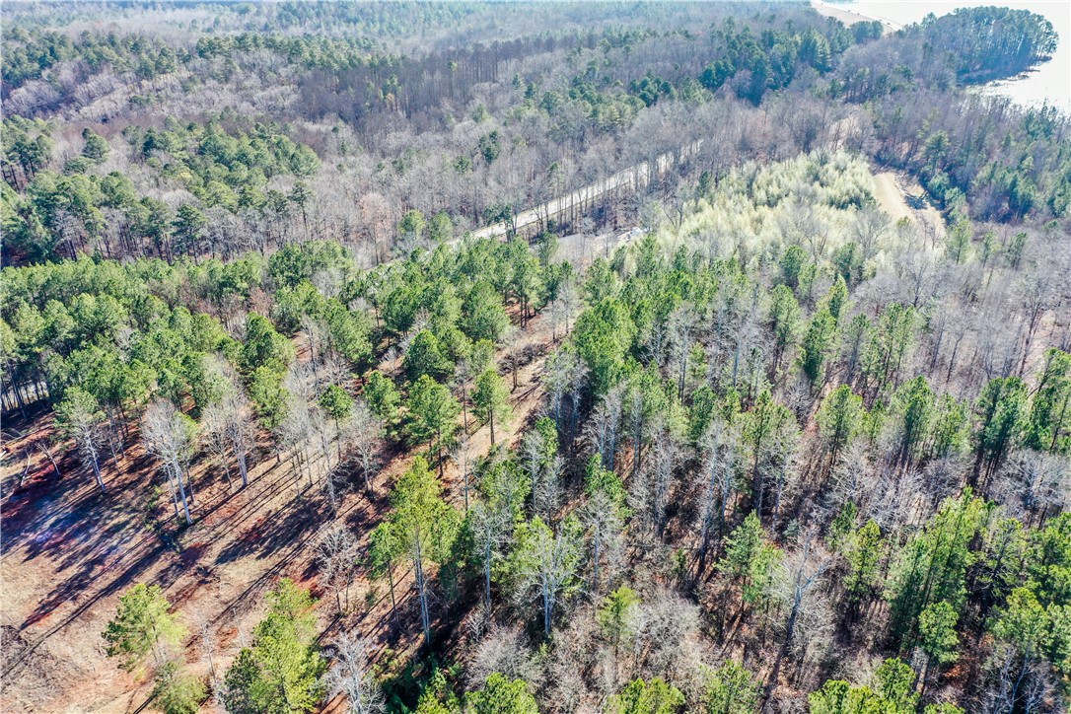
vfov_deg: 46.4
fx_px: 833
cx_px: 536
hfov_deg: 65.5
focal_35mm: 28
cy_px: 357
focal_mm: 10.26
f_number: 4.5
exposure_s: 1/160
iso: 100
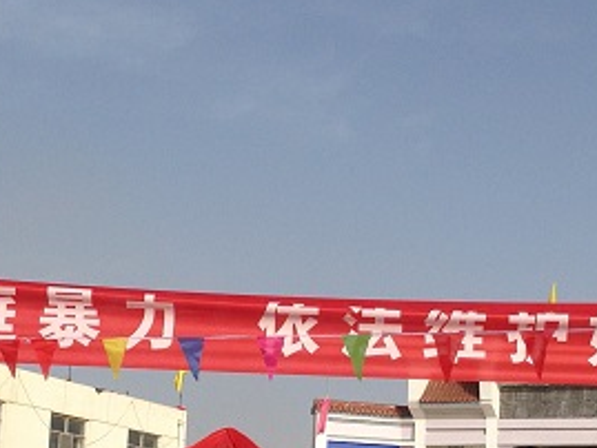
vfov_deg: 14.8
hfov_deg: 20.0
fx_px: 1691
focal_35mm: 98
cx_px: 322
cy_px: 477
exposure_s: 1/2463
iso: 50
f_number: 2.4
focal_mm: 4.12
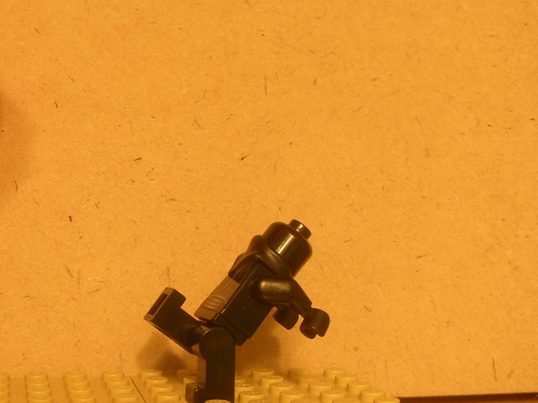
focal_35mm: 65
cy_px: 192
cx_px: 73
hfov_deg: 28.8
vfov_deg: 22.6
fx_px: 1010
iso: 50
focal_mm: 5.8
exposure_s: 1/4.2
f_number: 3
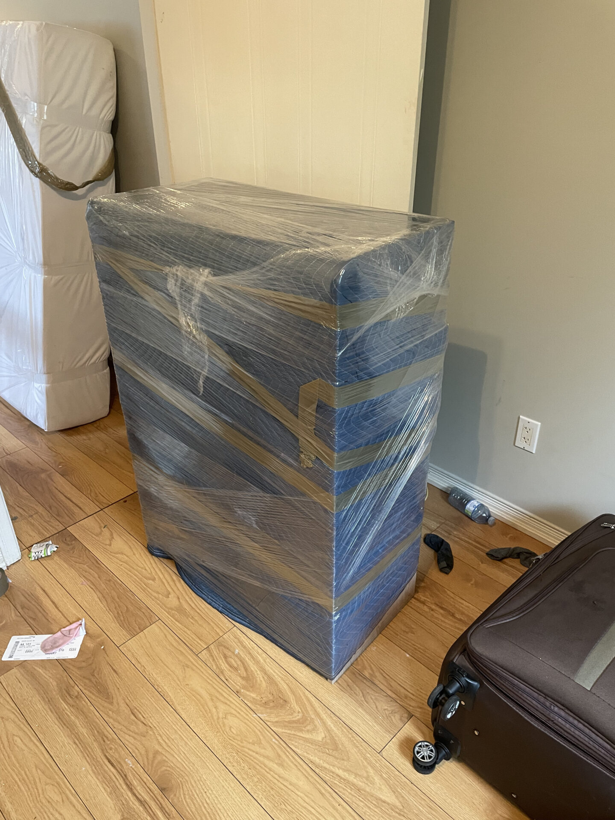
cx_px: 308
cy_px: 410
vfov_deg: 67.3
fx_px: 616
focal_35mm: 26
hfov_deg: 53.1
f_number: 1.6
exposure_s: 1/60
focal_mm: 4.2
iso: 250
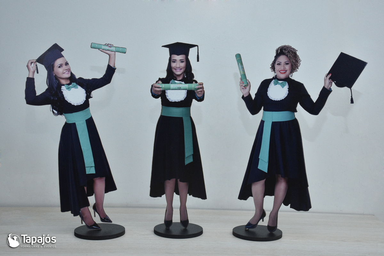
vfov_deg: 25.8
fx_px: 560
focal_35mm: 52
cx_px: 192
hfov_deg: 37.9
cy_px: 128
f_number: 5.6
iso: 800
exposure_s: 1/100
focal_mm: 35
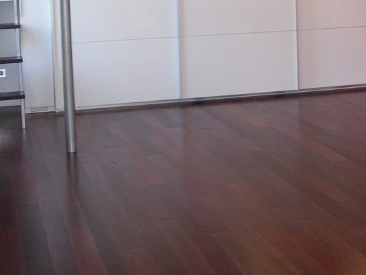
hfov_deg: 22.8
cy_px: -9
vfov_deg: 17.3
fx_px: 878
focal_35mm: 83
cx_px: 346
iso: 200
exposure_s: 1/40
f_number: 2.8
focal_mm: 7.8
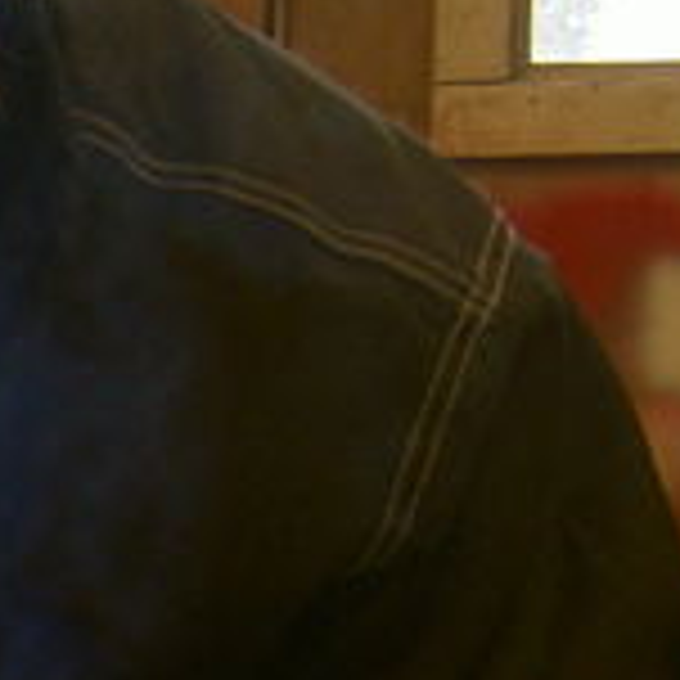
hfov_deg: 13.1
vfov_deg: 13.4
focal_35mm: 127
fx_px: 2823
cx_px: -266
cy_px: 806
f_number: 2.8
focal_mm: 5.6
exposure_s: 1/50
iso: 100
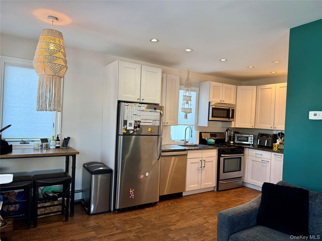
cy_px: 120
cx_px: 161
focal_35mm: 24
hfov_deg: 71.6
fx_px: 223
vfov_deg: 56.8
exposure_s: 1/120
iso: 160
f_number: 1.78
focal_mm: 6.76
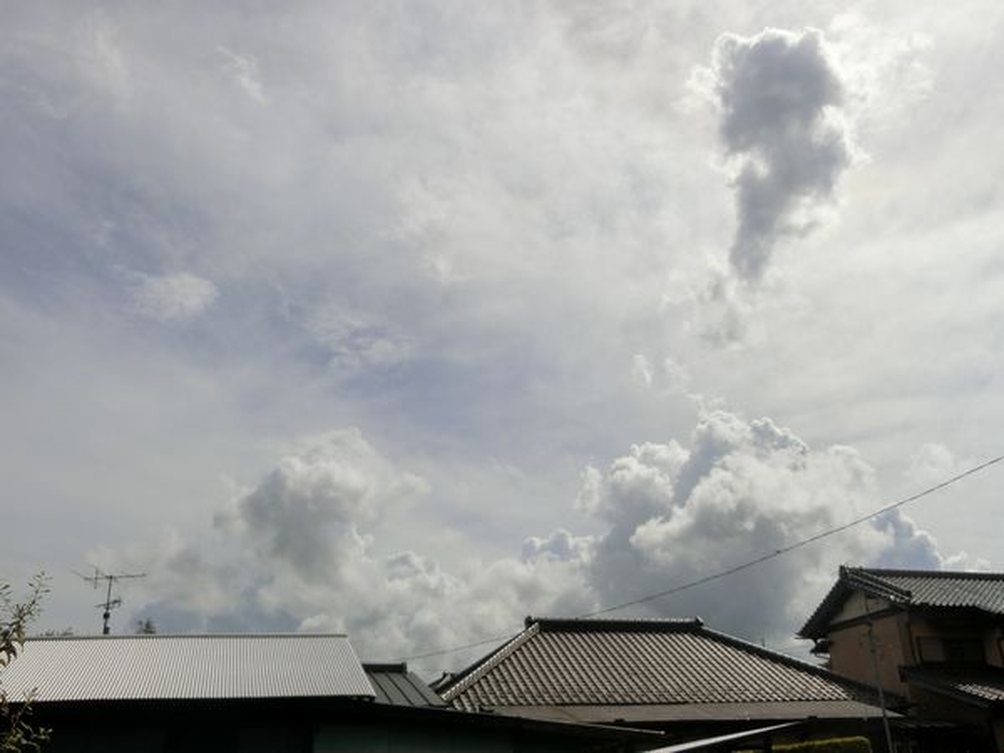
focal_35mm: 34
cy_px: 376
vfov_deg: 41.8
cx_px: 502
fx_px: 986
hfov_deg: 54.0
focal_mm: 6
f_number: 7.8
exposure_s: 1/1000
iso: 100
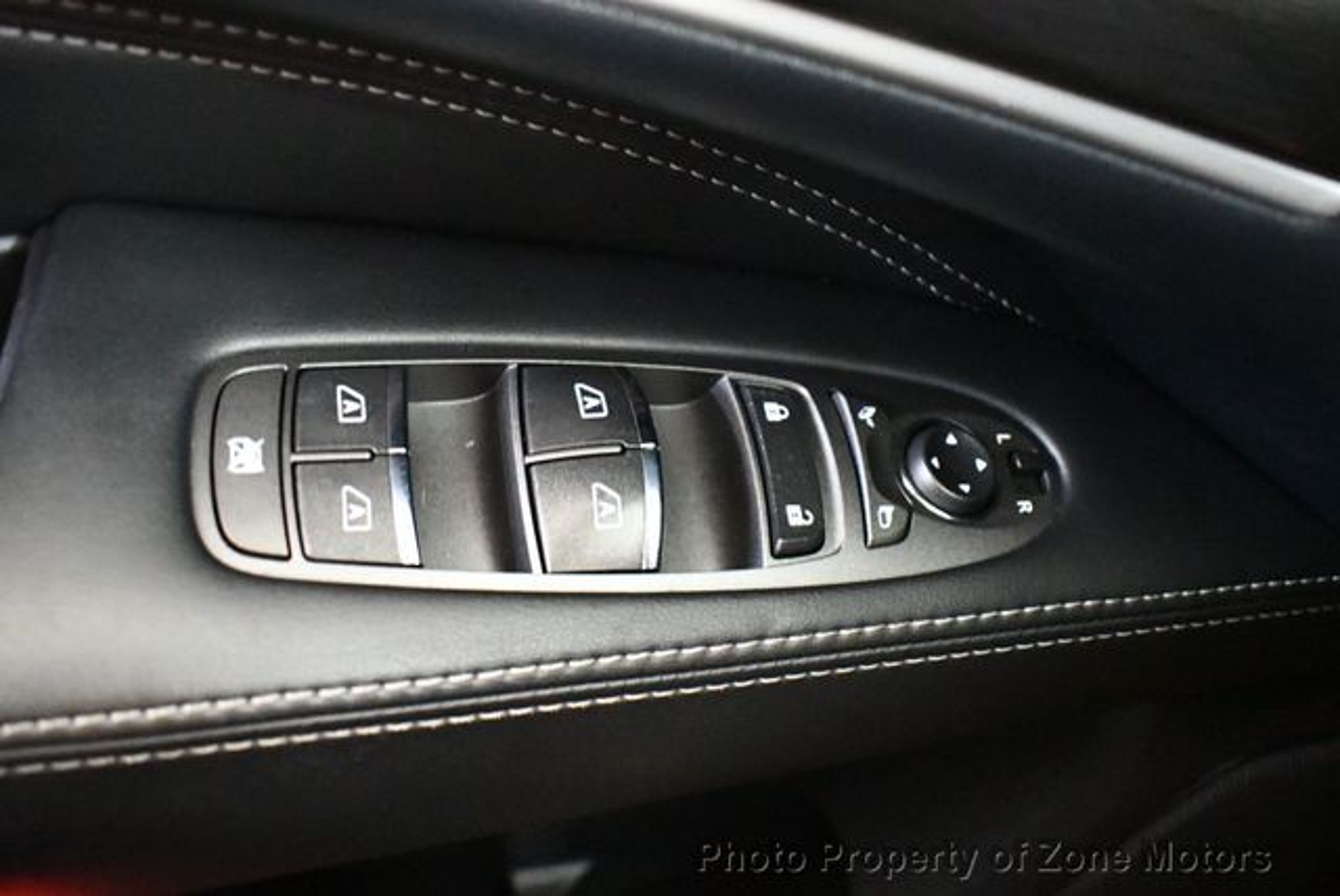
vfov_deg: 36.9
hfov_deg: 53.1
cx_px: 670
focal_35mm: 36
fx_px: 1341
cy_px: 448
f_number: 3.5
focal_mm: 18
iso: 12800
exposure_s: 1/40
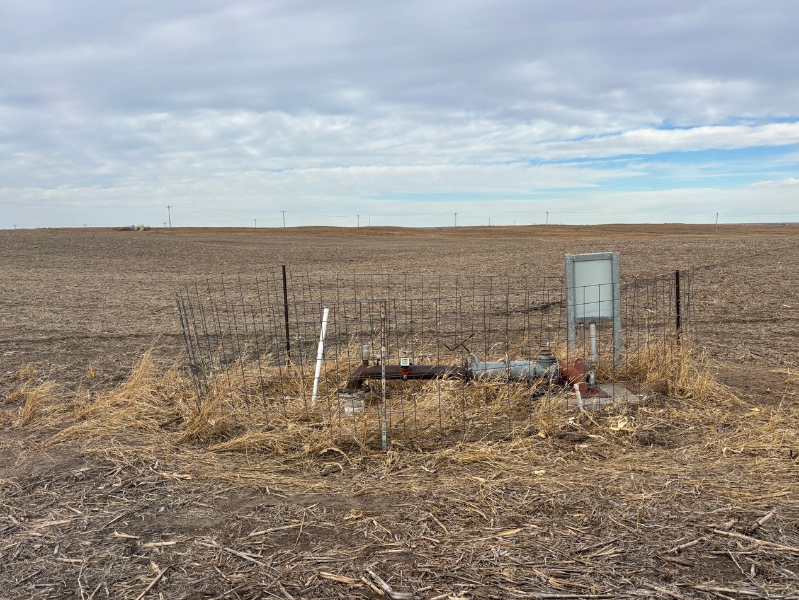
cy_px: 338
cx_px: 427
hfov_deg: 58.3
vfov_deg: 45.4
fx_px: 716
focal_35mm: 31
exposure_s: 1/2242
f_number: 1.6
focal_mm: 5.96
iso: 50
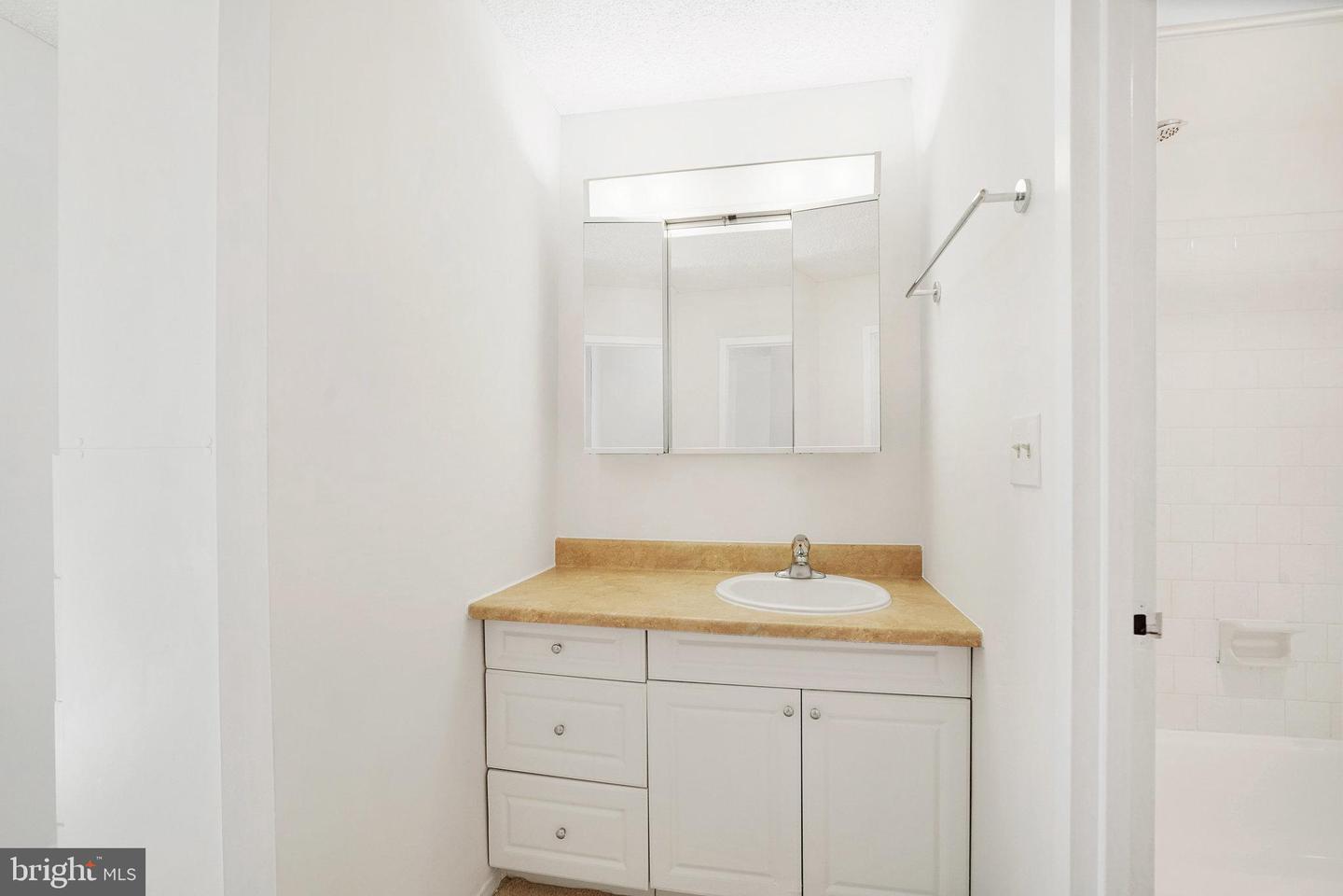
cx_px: 672
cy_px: 448
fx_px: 597
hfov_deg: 96.7
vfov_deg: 73.7
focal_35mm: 16
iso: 1250
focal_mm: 16
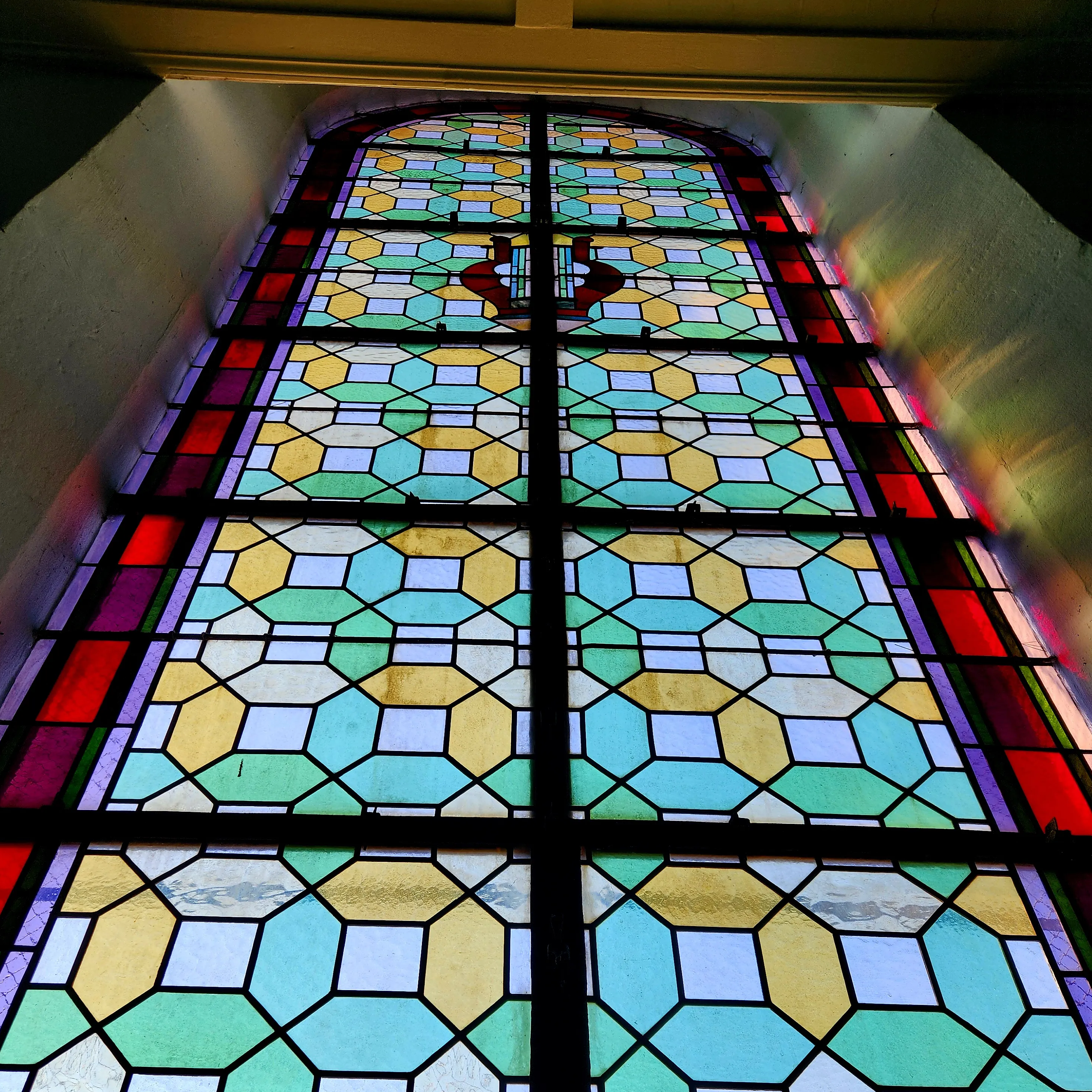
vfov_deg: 56.1
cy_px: 728
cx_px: 533
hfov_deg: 57.3
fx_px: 999
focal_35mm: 28
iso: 20
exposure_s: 1/227
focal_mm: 5.4
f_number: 1.8
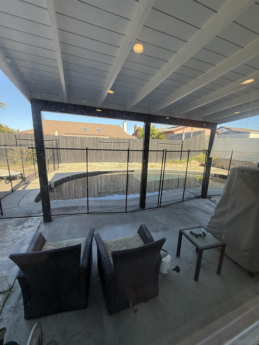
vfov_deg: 102.1
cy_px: 172
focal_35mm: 14
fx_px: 140
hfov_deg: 85.7
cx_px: 130
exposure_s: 1/372
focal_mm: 2.22
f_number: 2.2
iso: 64
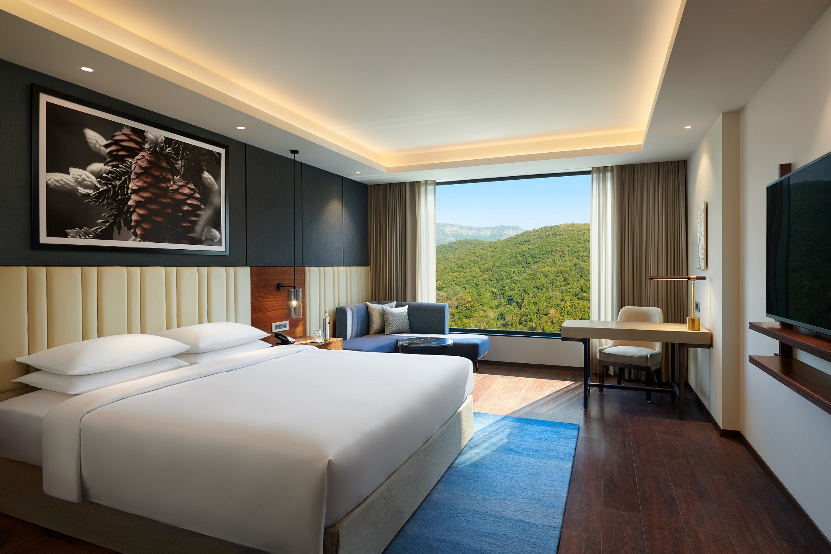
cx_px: 416
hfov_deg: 84.0
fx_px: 462
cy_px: 277
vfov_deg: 61.9
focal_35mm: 20
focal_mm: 20
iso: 100
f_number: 11
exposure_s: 1/1.3
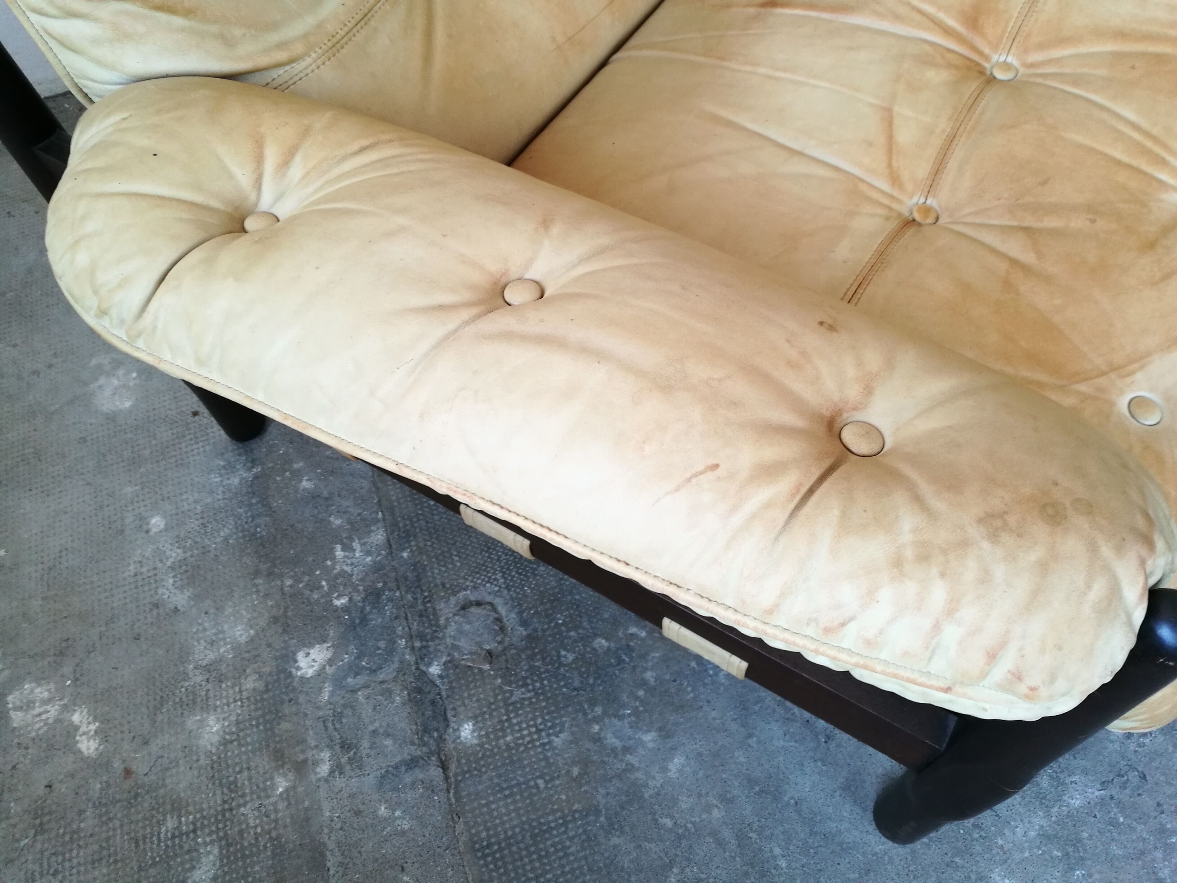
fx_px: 918
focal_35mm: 27
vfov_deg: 51.4
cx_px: 588
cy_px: 442
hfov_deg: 65.3
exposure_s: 1/33.3
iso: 160
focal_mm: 4.5
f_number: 2.2
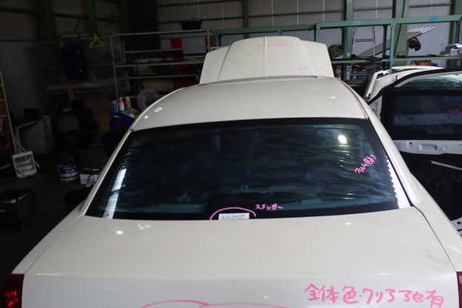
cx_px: 227
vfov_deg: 41.1
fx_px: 411
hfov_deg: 58.7
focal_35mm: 32
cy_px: 155
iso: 200
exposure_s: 1/30
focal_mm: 5.4
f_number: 6.3
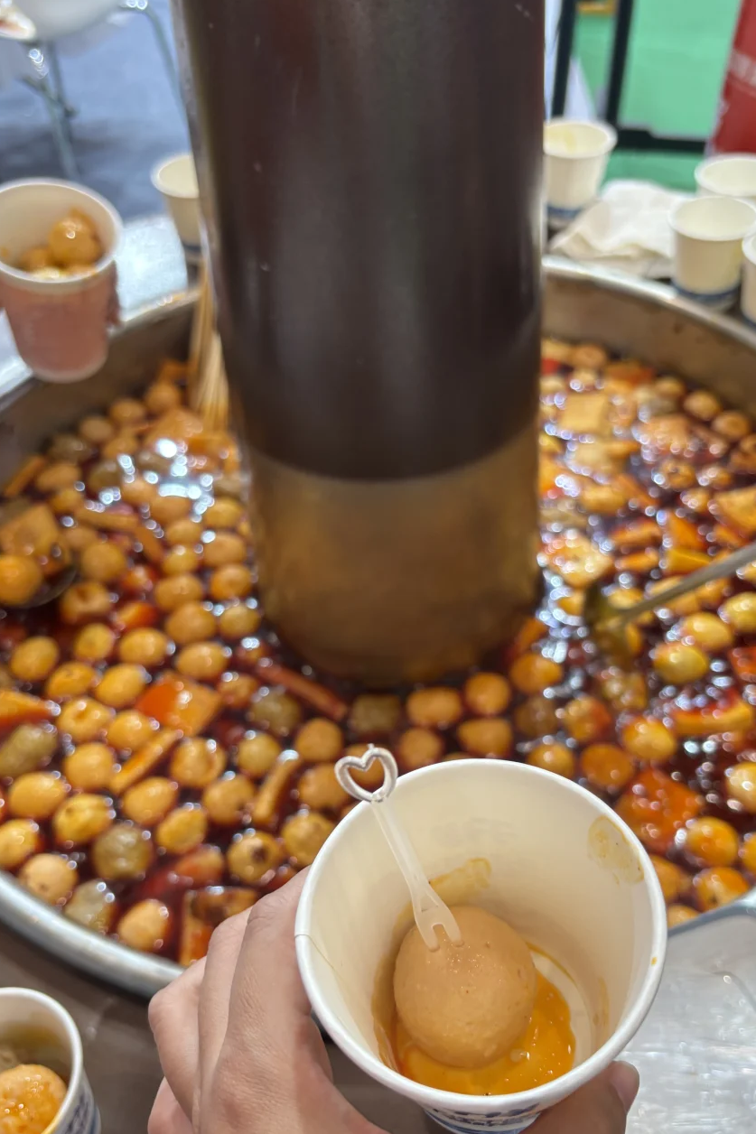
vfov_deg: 60.1
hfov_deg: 42.3
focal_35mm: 31
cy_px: 639
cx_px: 380
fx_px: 977
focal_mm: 5.96
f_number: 1.6
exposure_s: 1/50
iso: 125
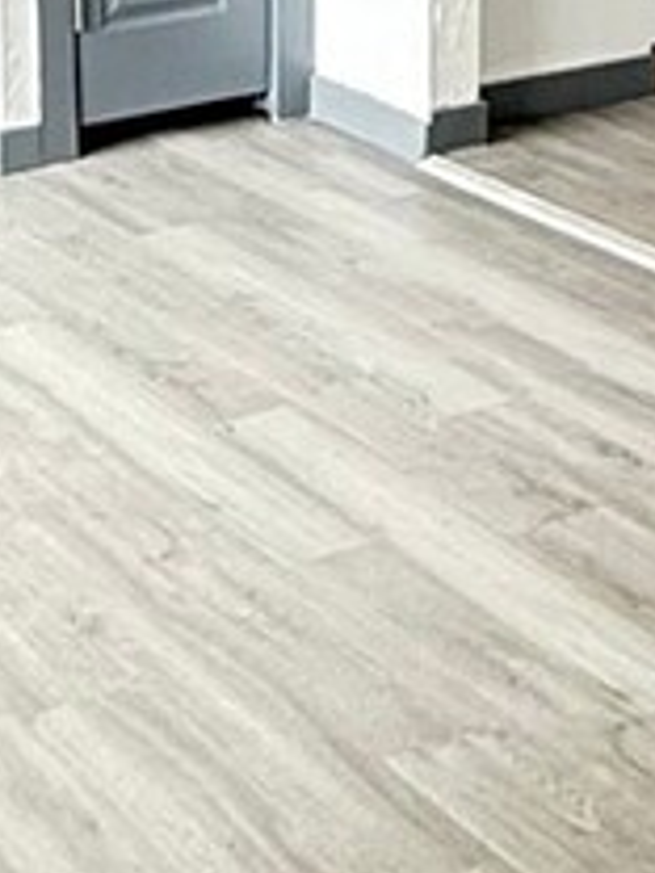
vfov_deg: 19.1
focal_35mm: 97
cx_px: 185
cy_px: -164
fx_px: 2447
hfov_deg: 15.2
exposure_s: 1/120
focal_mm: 2.22
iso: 250
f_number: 2.2
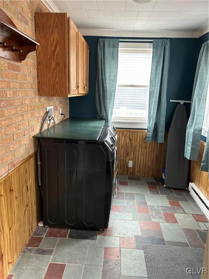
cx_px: 104
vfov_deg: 67.3
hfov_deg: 53.1
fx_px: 209
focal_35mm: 26
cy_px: 140
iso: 160
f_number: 1.5
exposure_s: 1/60
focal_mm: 5.7
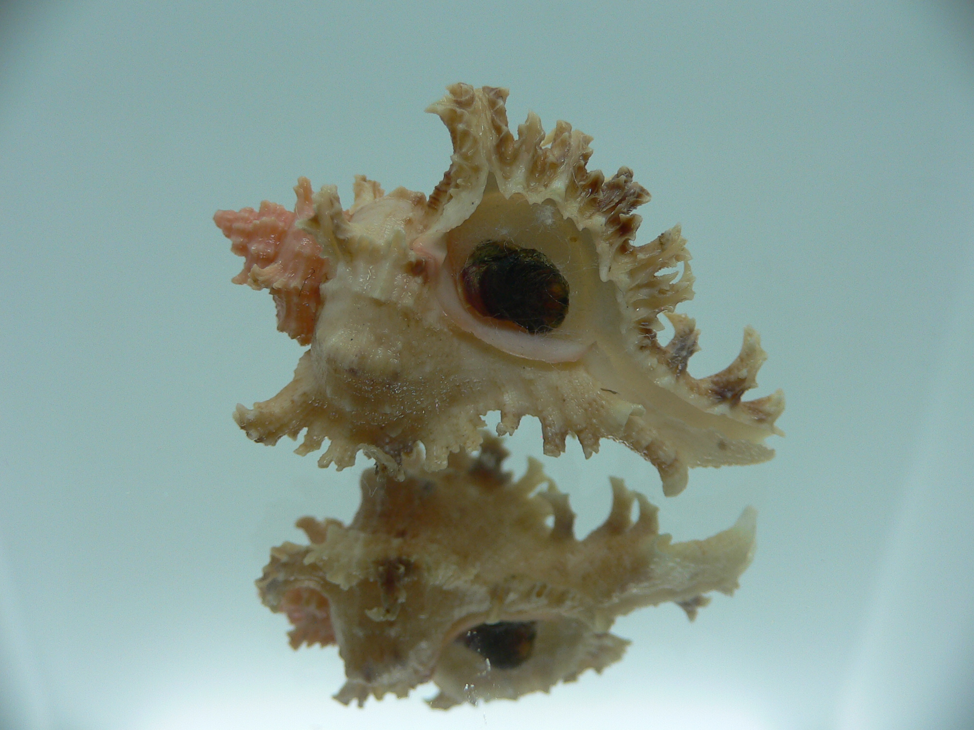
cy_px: 365
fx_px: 985
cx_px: 487
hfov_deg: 52.6
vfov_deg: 40.7
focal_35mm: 35
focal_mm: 4.6
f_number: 2.8
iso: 80
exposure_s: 1/60
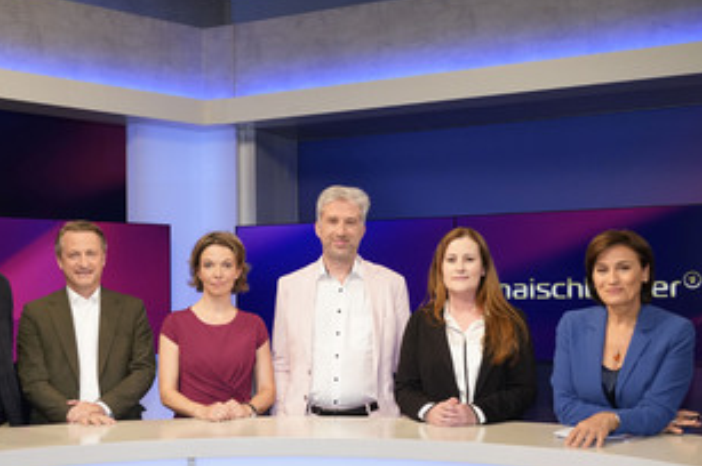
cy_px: 313
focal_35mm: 47
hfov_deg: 41.7
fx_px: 916
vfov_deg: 28.4
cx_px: 271
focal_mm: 32
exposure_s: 1/160
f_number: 5
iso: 2000
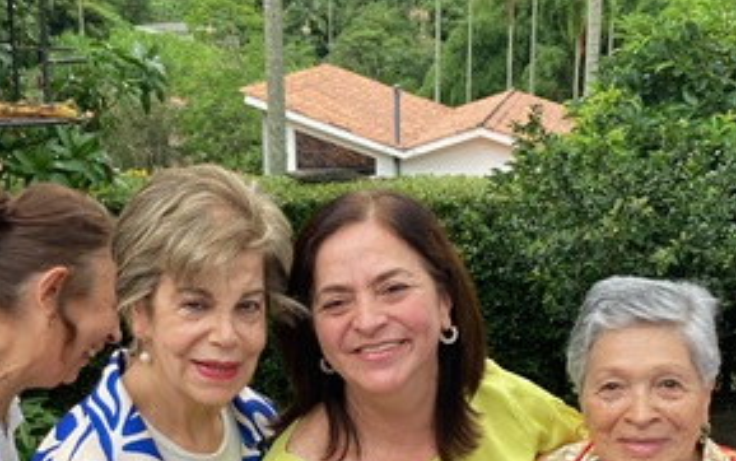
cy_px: 450
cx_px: 400
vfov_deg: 20.4
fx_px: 1244
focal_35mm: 62
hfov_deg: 32.9
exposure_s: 1/195
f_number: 1.8
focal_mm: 3.99
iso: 20
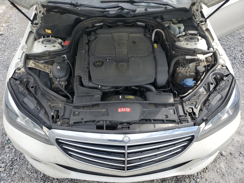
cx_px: 122
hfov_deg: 67.3
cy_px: 92
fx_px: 183
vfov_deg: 53.1
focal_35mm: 26
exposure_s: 1/2000
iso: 50
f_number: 1.5
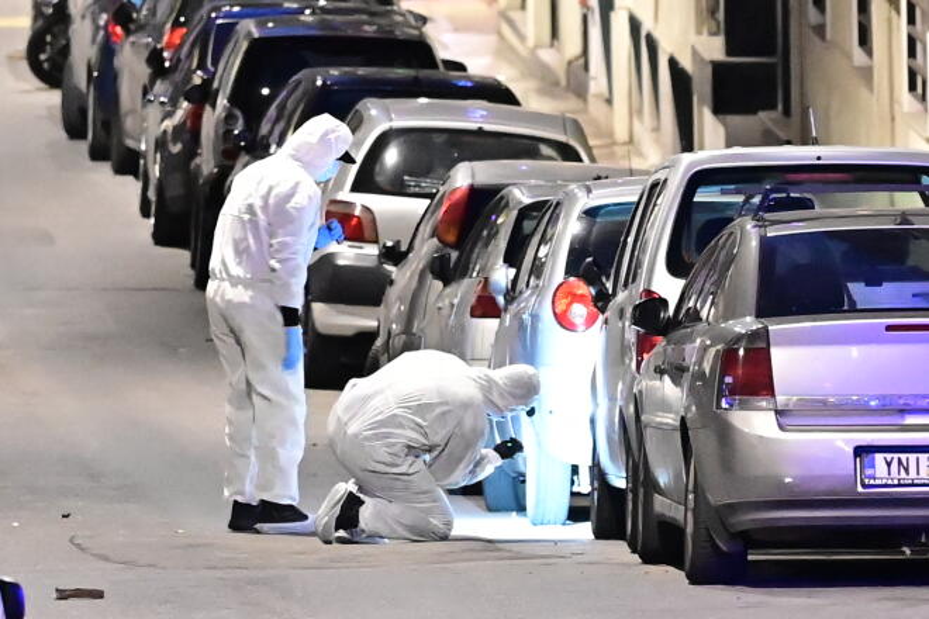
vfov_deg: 6.9
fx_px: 5161
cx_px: 464
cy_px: 310
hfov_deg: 10.3
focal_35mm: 200
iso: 3200
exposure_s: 1/50
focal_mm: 200
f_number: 4
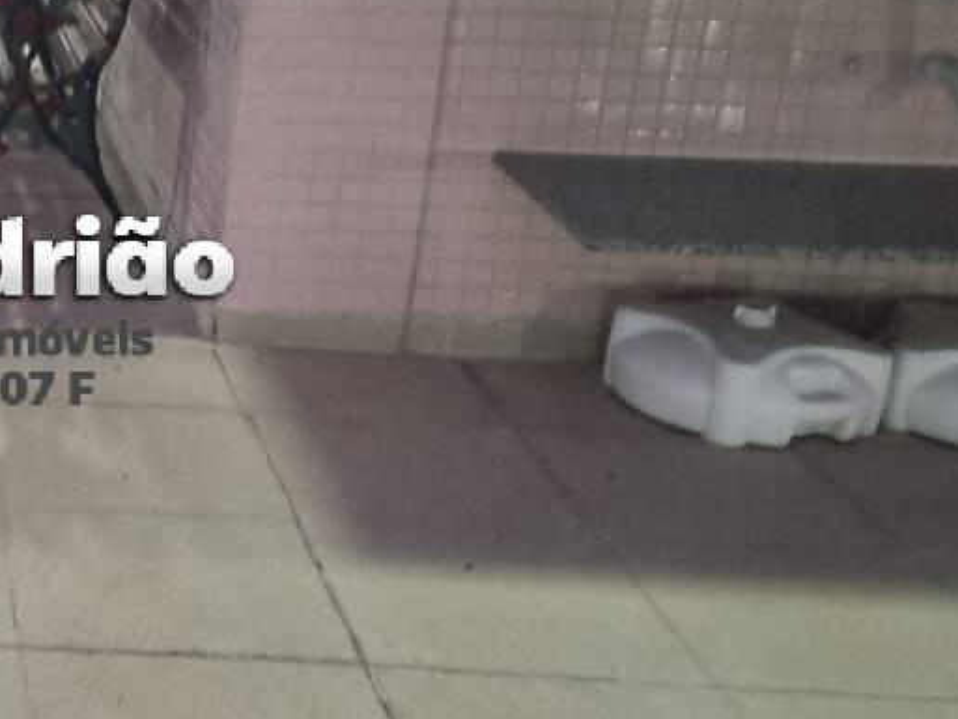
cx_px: -196
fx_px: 2021
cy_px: 297
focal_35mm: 73
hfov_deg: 24.2
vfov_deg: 20.2
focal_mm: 5.4
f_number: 1.8
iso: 320
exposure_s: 1/41
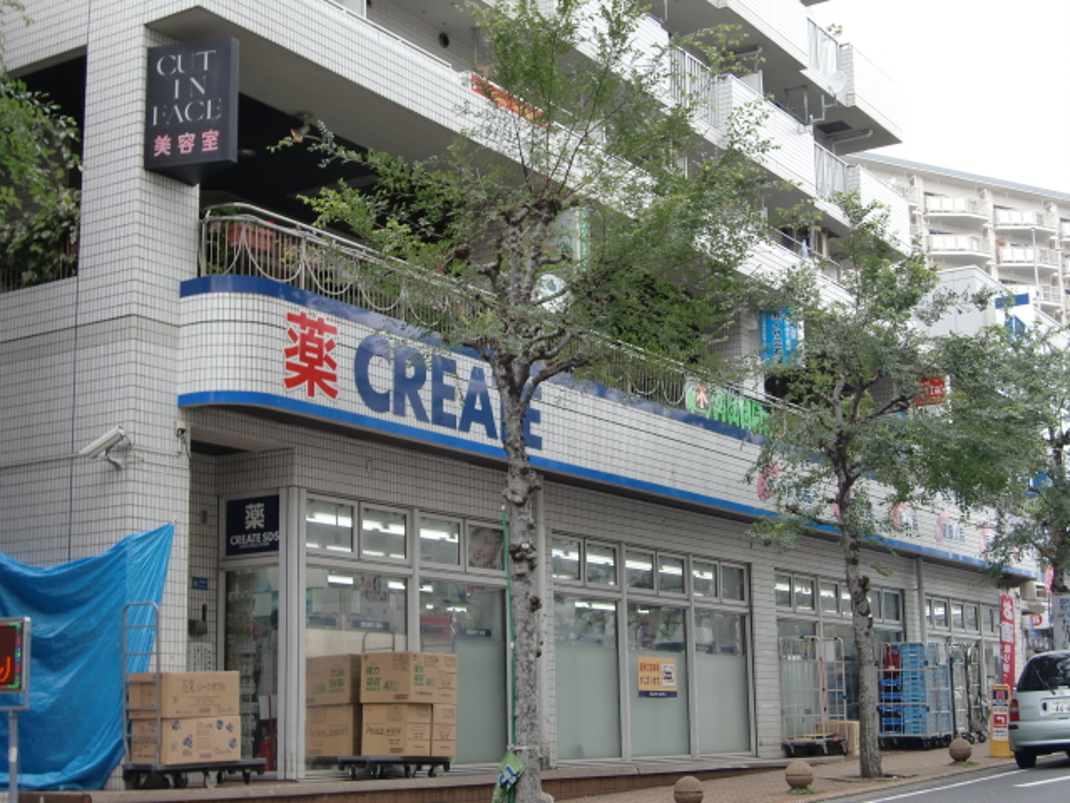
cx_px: 535
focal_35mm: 55
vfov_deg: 26.6
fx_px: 1700
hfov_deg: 34.9
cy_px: 402
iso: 64
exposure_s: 1/125
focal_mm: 9.8
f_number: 3.6
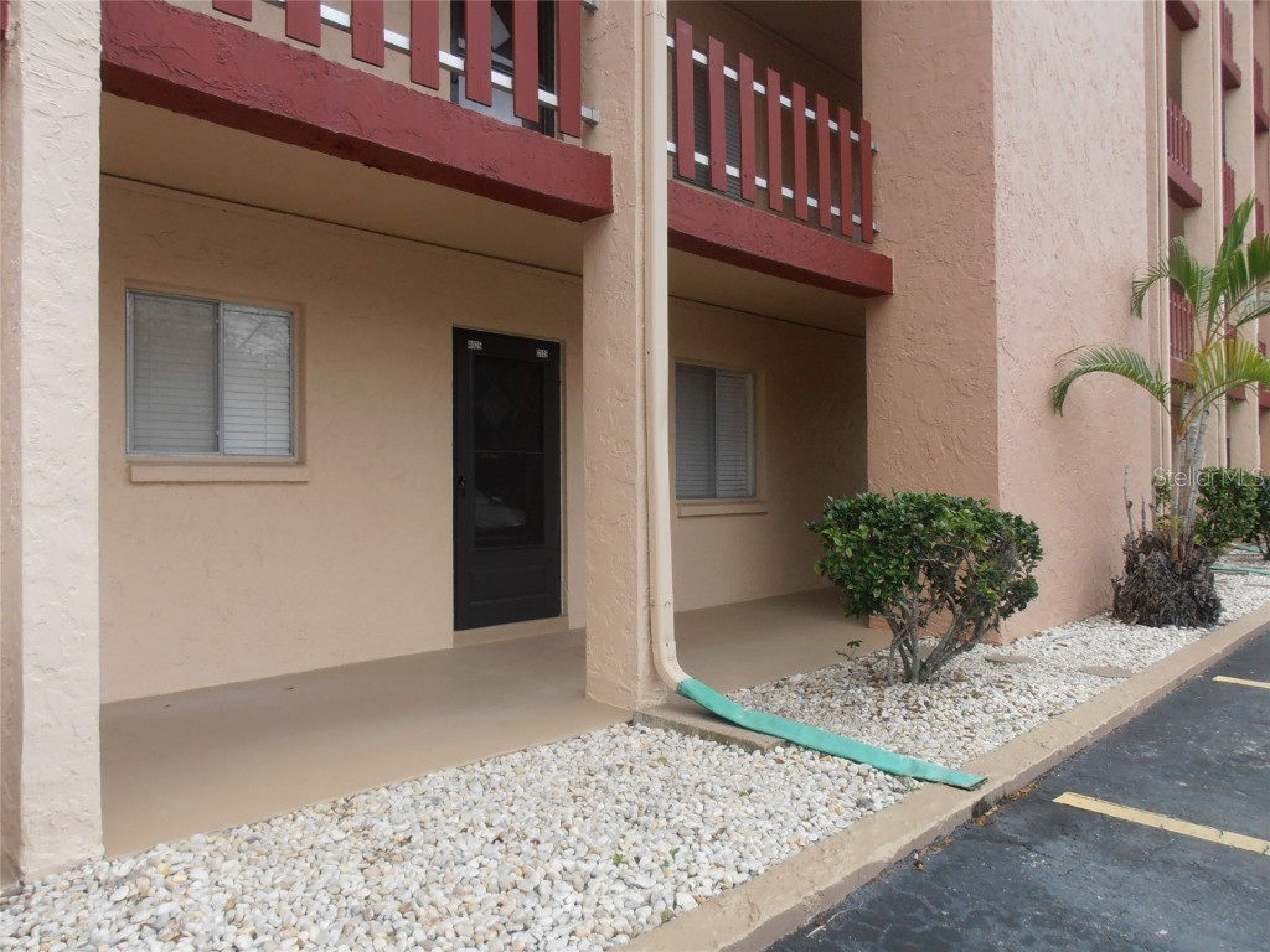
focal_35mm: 24
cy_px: 476
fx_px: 881
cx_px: 635
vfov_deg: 56.8
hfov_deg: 71.6
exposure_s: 1/500
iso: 80
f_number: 3
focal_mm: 4.2
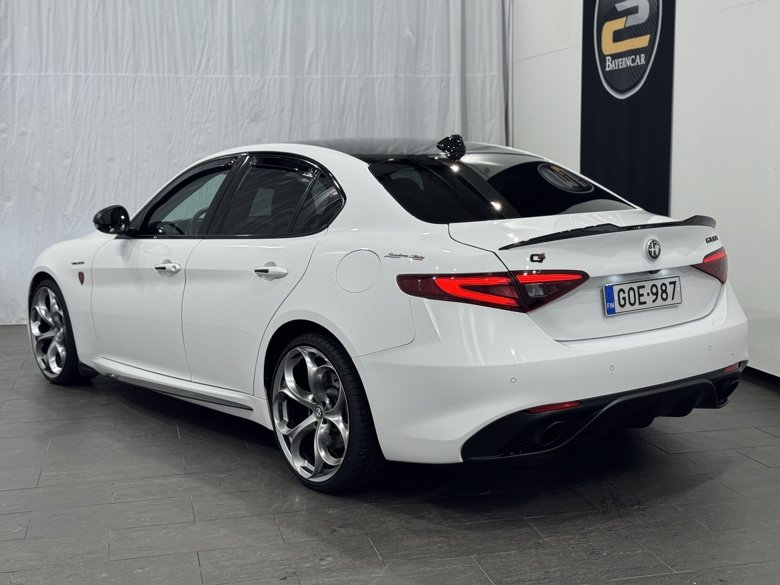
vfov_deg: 30.3
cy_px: 292
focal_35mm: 48
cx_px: 390
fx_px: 1082
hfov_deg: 39.7
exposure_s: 1/136
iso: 50
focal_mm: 6.76
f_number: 1.78
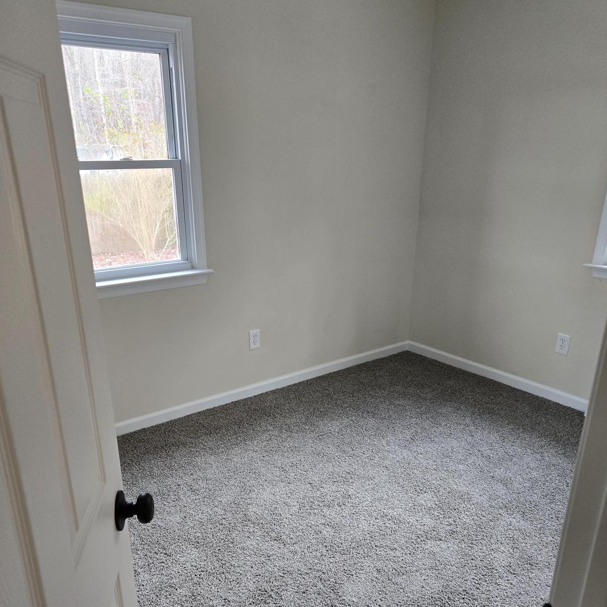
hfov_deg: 57.3
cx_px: 296
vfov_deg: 56.8
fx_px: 555
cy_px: 366
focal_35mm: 28
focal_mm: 5.4
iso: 160
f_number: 1.8
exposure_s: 1/120
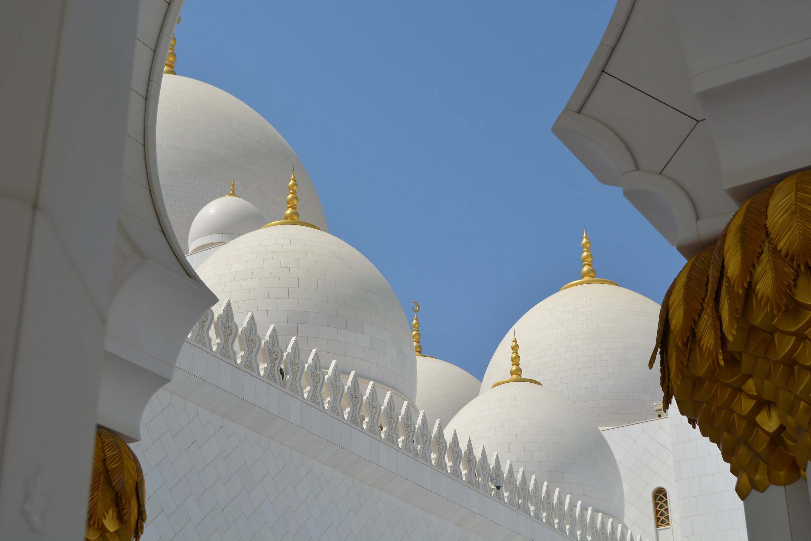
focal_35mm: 57
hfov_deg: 35.1
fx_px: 1284
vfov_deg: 23.8
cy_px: 270
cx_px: 406
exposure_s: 1/400
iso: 100
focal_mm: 38
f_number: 10
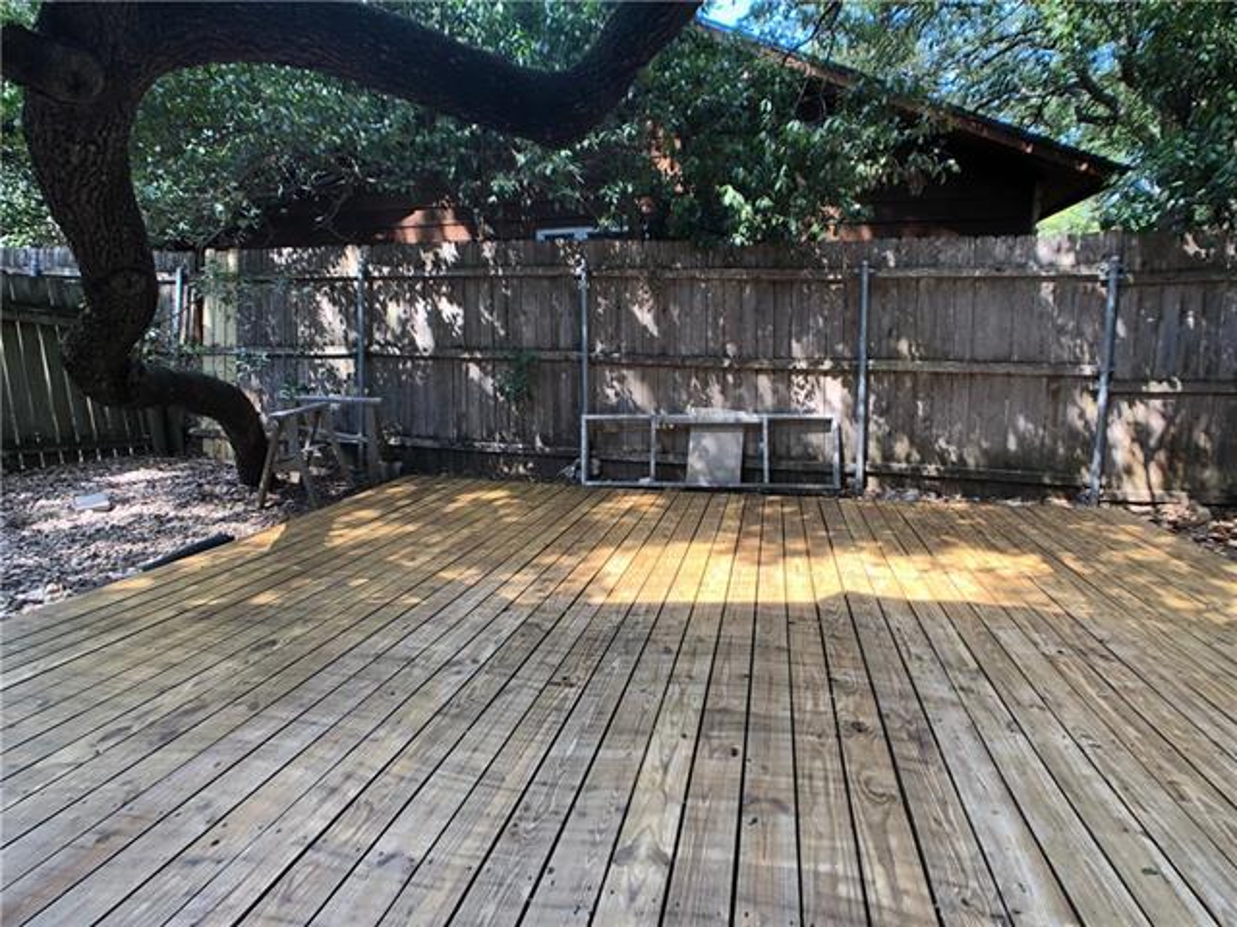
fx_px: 1001
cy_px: 464
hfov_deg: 63.4
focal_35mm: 28
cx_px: 618
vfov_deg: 49.7
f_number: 1.8
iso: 32
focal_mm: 4
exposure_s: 1/120
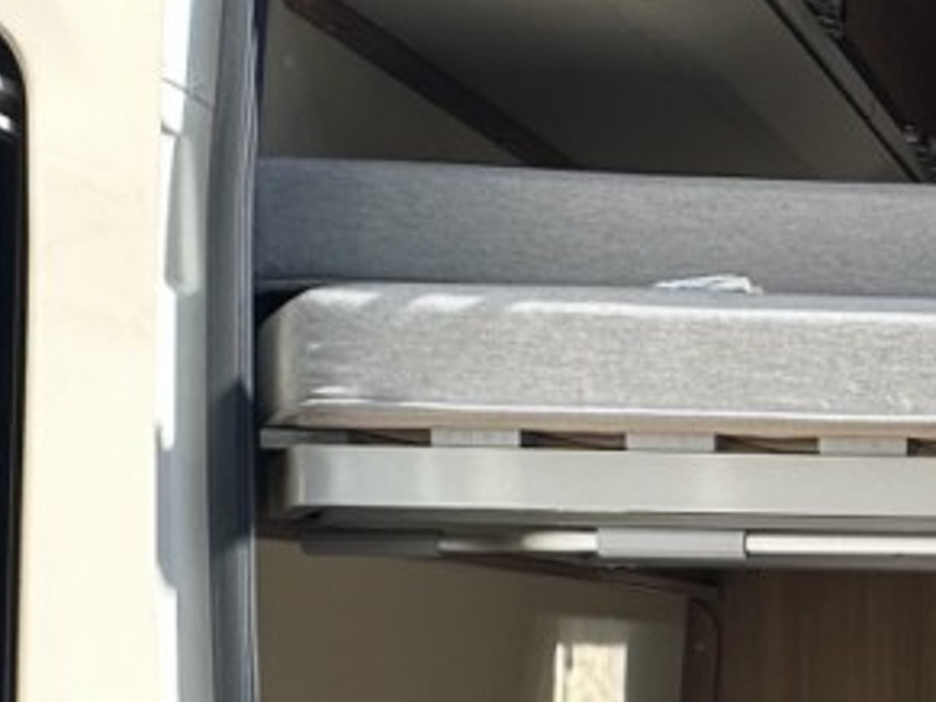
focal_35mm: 77
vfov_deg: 18.4
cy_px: 786
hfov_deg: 21.3
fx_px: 2081
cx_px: 1412
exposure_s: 1/412
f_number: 2.2
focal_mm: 2.22
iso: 40
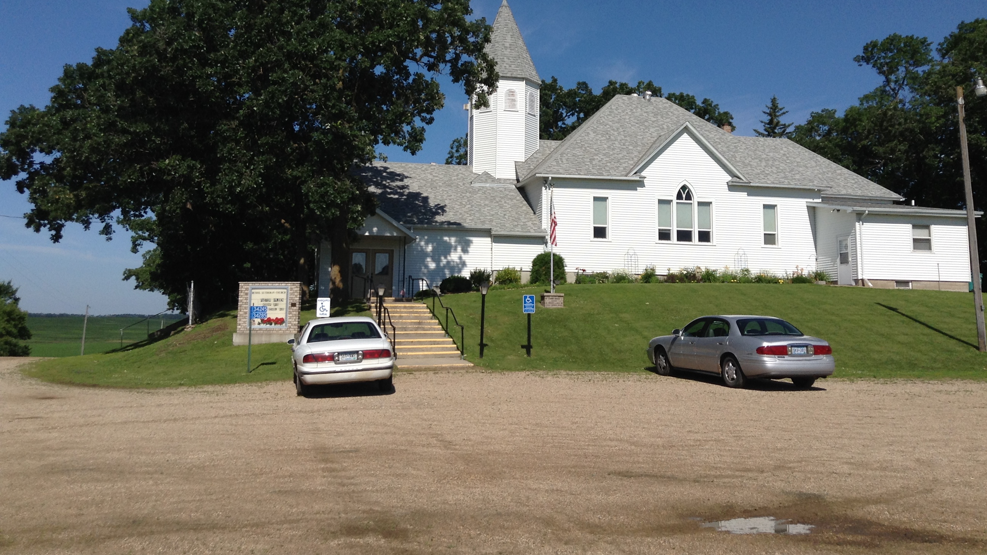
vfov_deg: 32.6
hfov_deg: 55.3
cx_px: 494
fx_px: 942
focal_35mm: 36
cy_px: 189
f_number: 2.4
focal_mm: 3.3
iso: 32
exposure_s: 1/2070
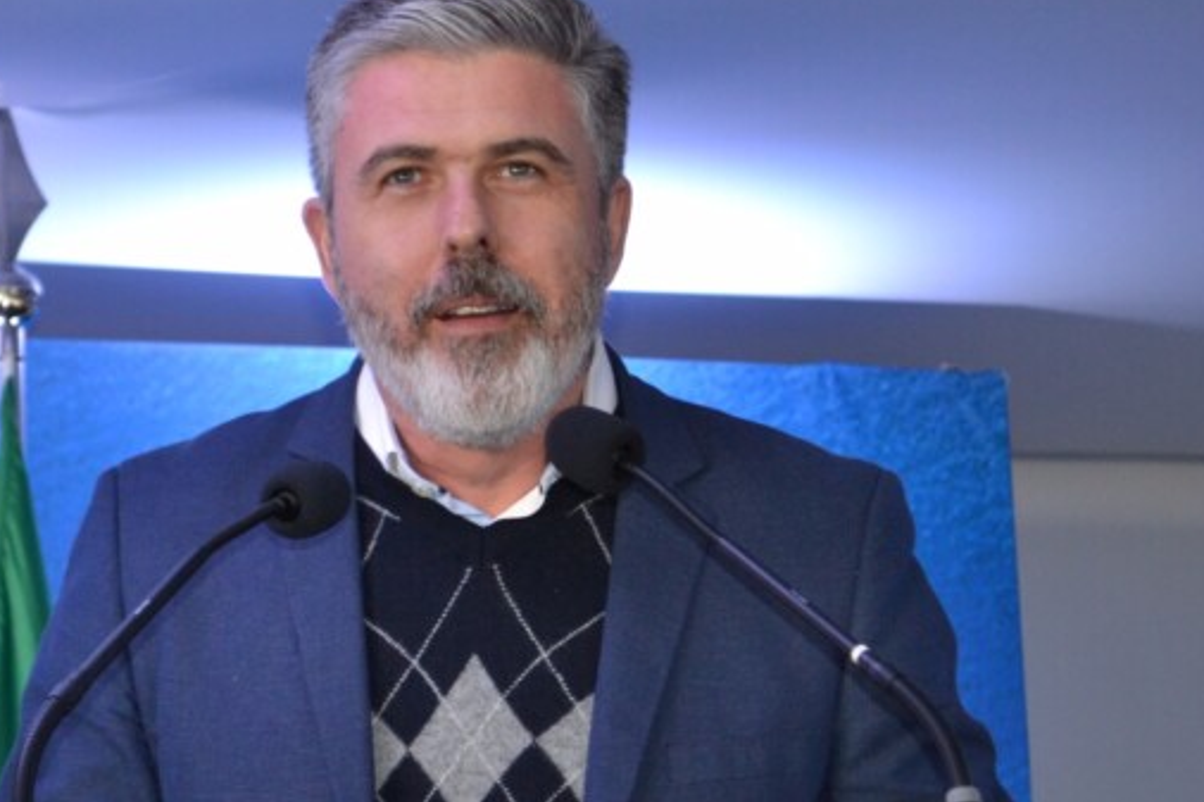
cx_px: 459
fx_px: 5583
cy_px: 474
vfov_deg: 8.2
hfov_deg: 12.3
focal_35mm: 167
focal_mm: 55
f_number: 5.6
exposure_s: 1/60
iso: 720
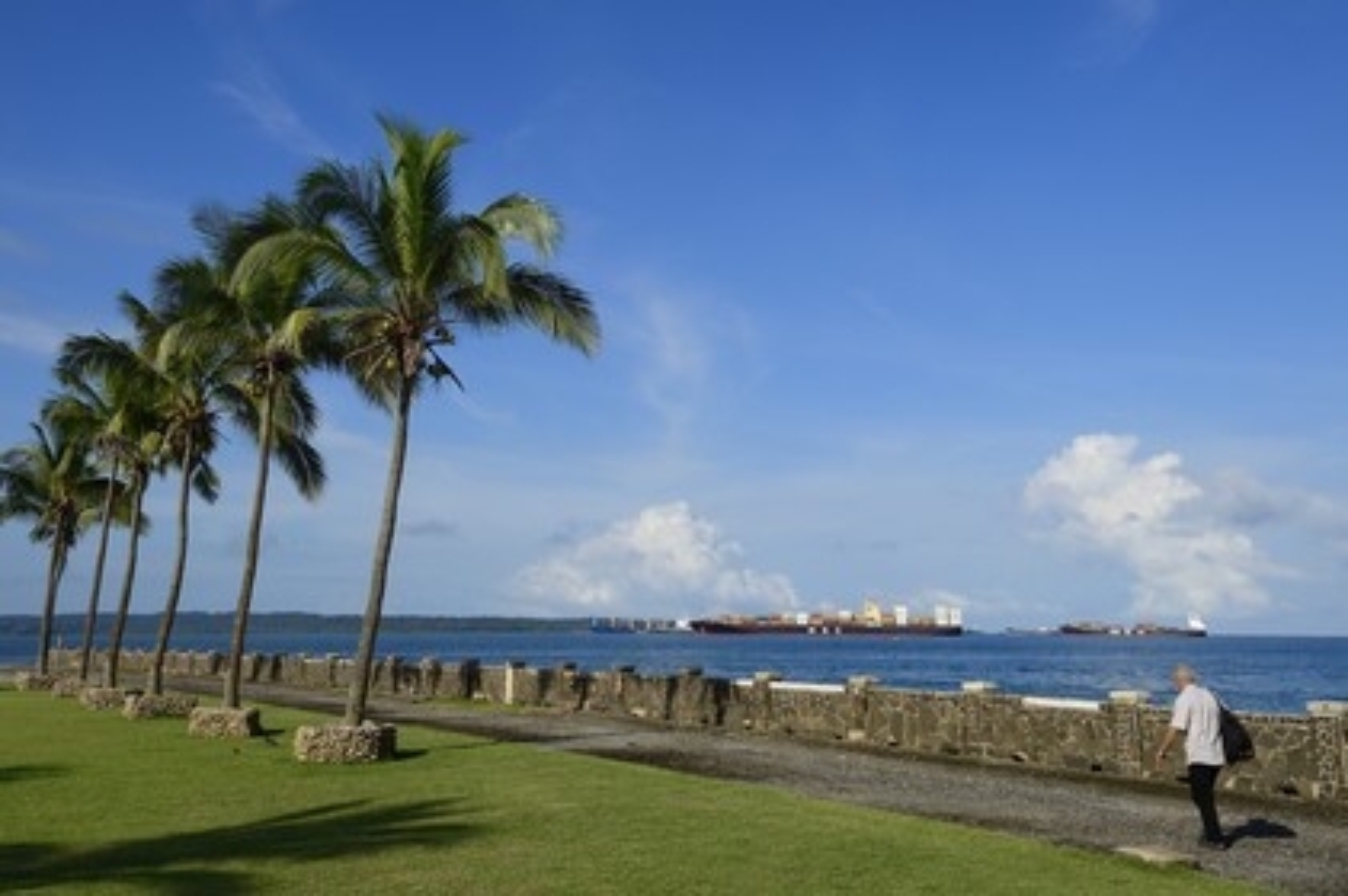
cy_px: 448
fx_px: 1197
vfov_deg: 41.1
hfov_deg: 58.8
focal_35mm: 32
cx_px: 674
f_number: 14
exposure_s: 1/320
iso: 200
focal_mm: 32
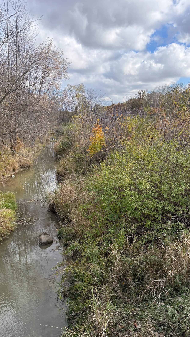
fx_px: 269
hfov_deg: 38.1
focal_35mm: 30
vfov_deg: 64.1
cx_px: 50
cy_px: 191
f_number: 1.78
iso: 100
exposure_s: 1/1618
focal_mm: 6.76
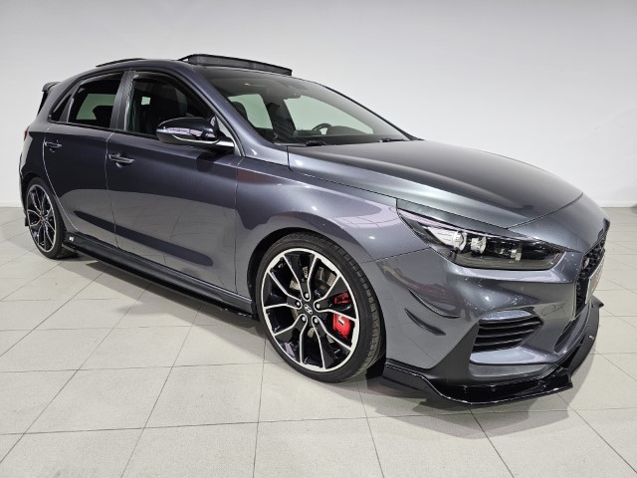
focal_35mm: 23
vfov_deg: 58.9
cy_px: 239
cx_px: 318
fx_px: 423
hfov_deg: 73.9
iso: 250
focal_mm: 6.3
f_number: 1.7
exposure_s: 1/180
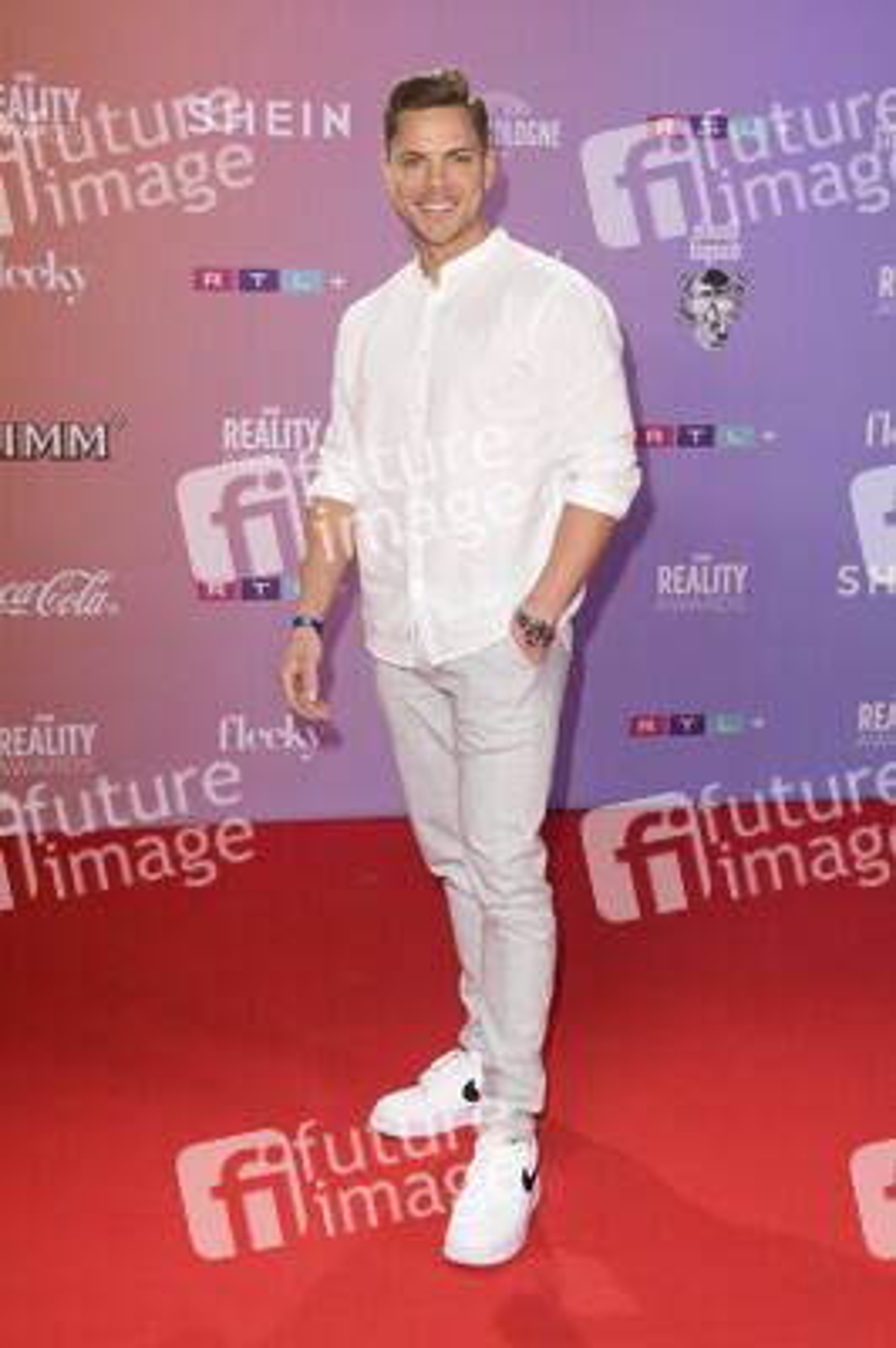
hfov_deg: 28.0
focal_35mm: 48
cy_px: 674
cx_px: 448
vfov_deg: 41.1
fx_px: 1795
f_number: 5.6
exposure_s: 1/250
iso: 2500
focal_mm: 48
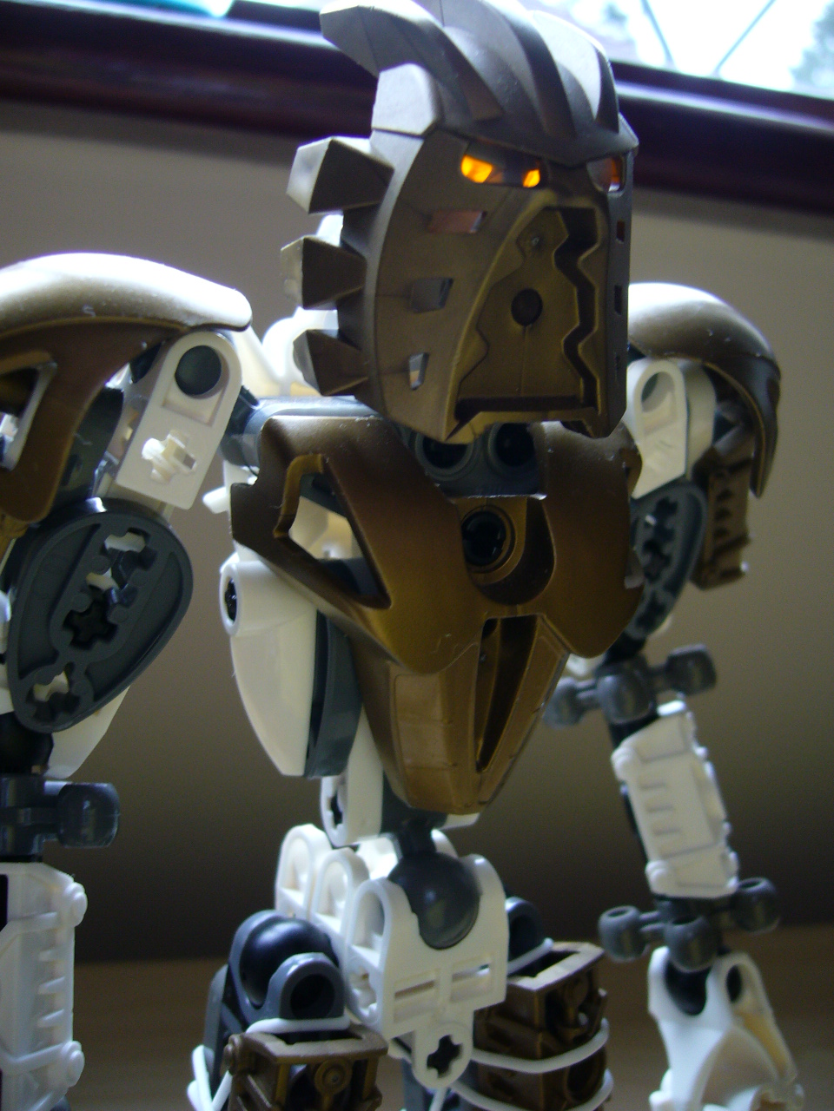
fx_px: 1124
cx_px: 417
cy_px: 556
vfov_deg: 52.6
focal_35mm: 35
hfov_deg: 40.7
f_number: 2.8
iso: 100
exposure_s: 1/100
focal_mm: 5.8
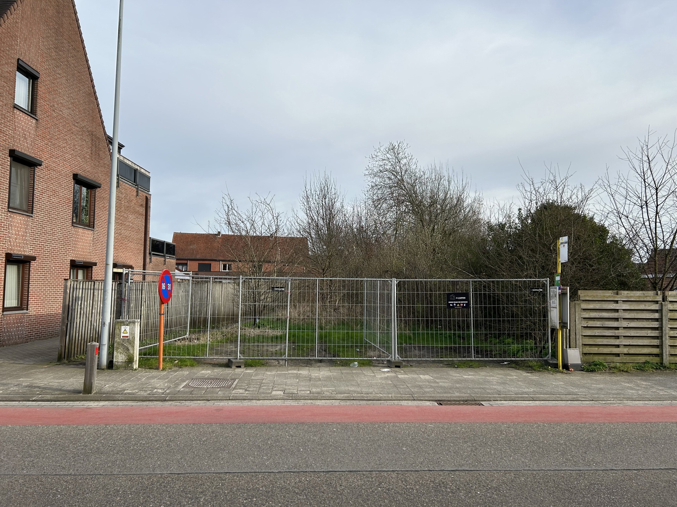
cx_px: 338
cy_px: 254
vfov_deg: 53.1
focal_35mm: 26
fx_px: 508
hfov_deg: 67.3
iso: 50
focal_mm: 5.7
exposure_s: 1/2571
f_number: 1.5
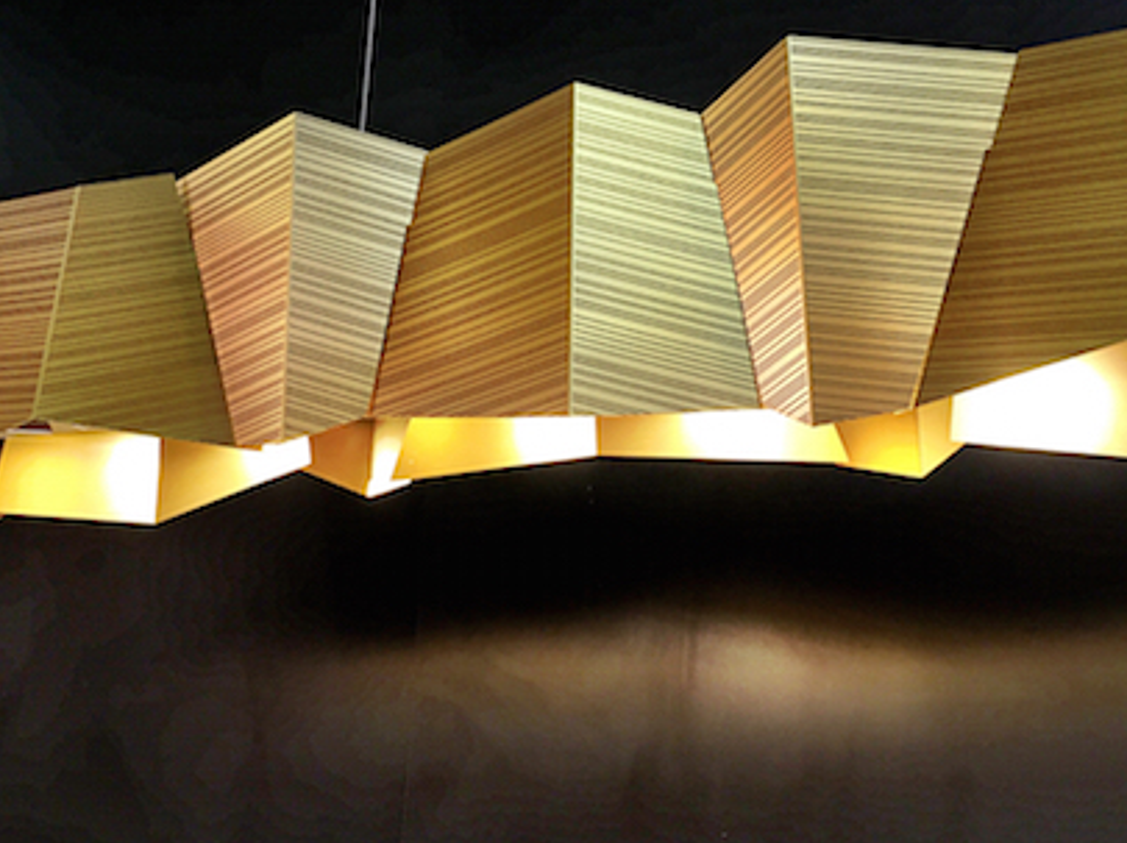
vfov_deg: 33.4
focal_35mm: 43
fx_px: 1399
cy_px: 331
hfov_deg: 43.9
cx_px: 565
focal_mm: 4.15
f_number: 2.2
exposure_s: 1/30
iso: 64
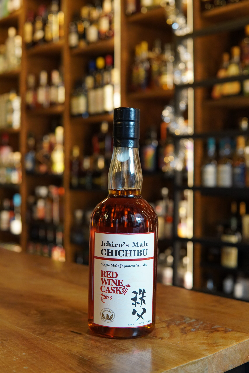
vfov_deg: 43.6
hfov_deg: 29.9
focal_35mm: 45
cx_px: 124
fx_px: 467
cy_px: 186
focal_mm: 30
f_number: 3.2
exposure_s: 1/160
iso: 1600
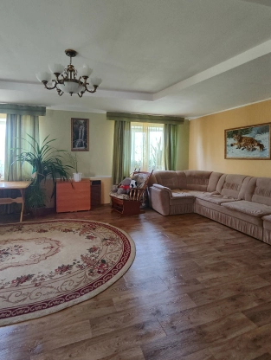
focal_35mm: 18
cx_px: 124
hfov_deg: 71.6
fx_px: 188
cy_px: 160
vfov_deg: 87.4
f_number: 2.2
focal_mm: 1.65
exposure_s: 1/33.3
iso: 143
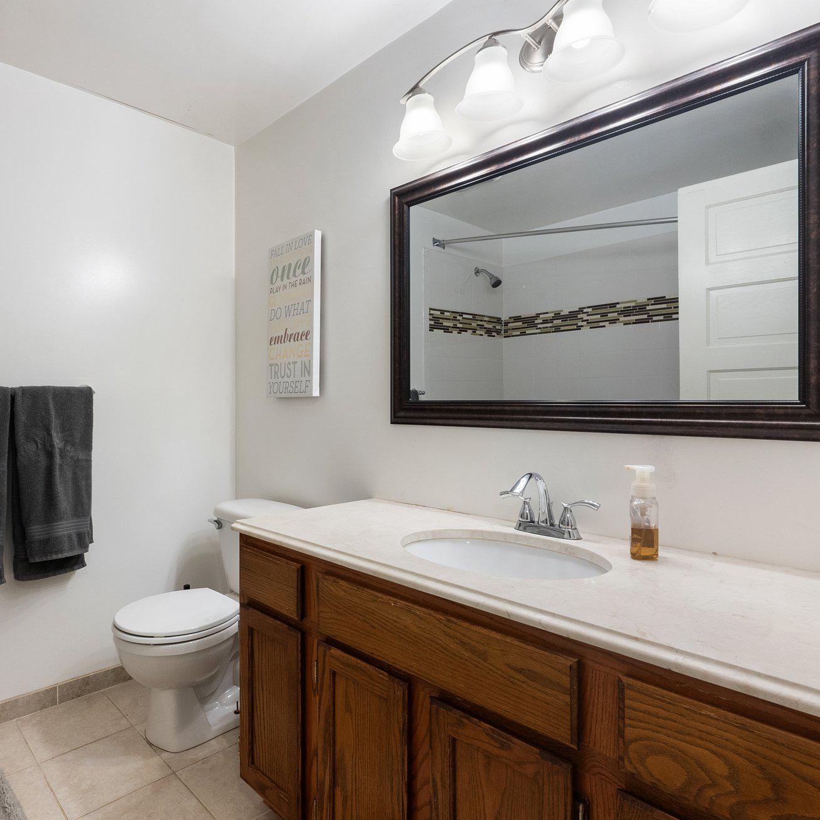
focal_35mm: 20
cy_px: 428
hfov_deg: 73.4
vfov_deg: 74.8
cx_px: 301
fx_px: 536
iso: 800
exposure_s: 1/4
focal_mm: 10
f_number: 8
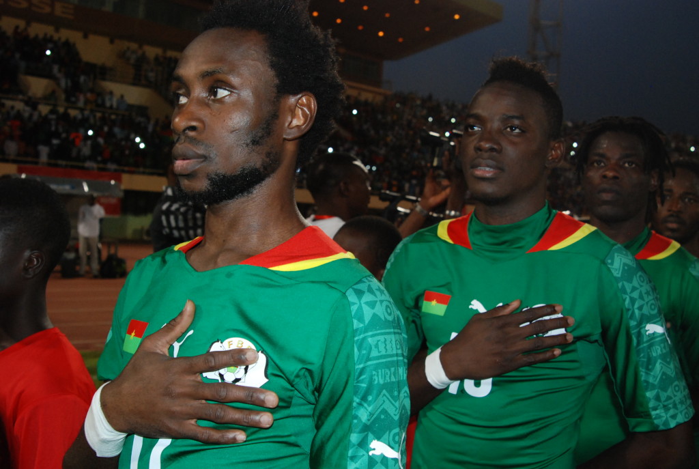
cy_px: 234
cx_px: 350
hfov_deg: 53.0
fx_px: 700
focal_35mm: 36
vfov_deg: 37.0
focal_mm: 24
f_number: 5
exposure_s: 1/60
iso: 800
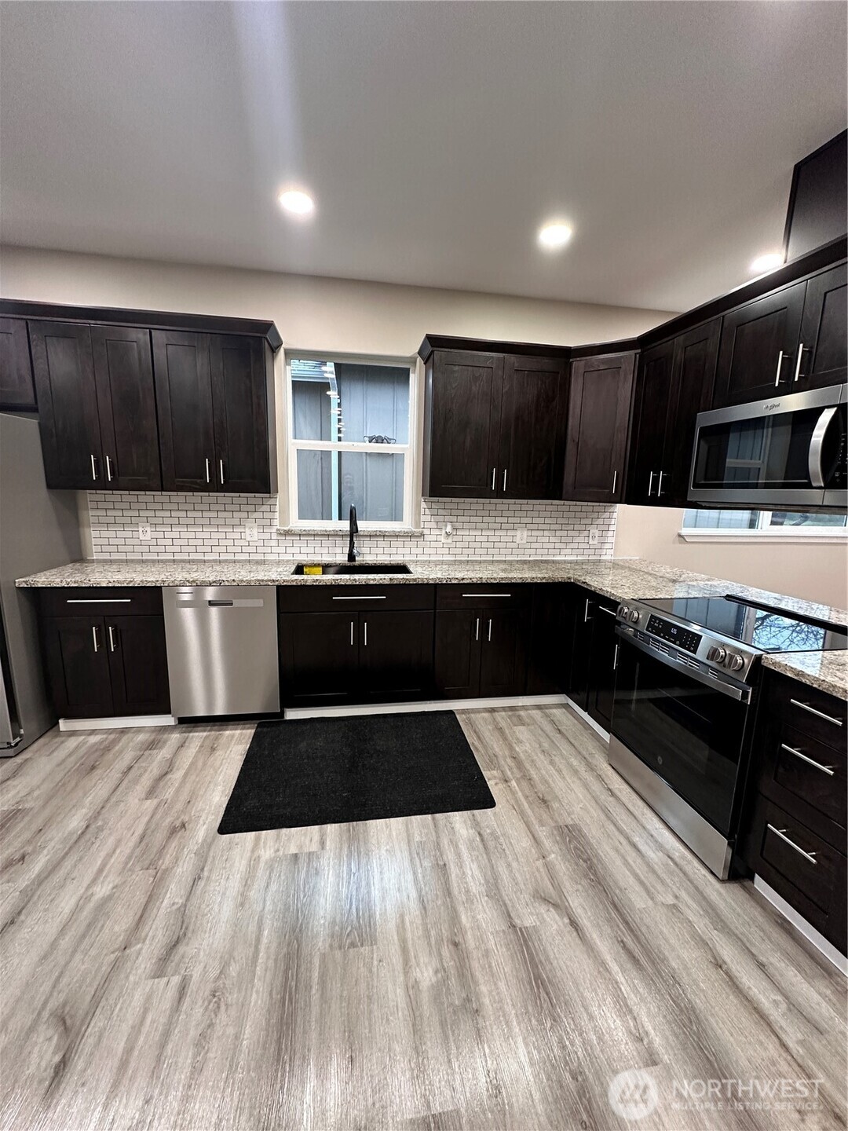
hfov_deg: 85.7
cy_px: 566
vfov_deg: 102.1
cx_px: 424
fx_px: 457
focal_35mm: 14
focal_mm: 2.22
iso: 200
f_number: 2.2
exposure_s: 1/60
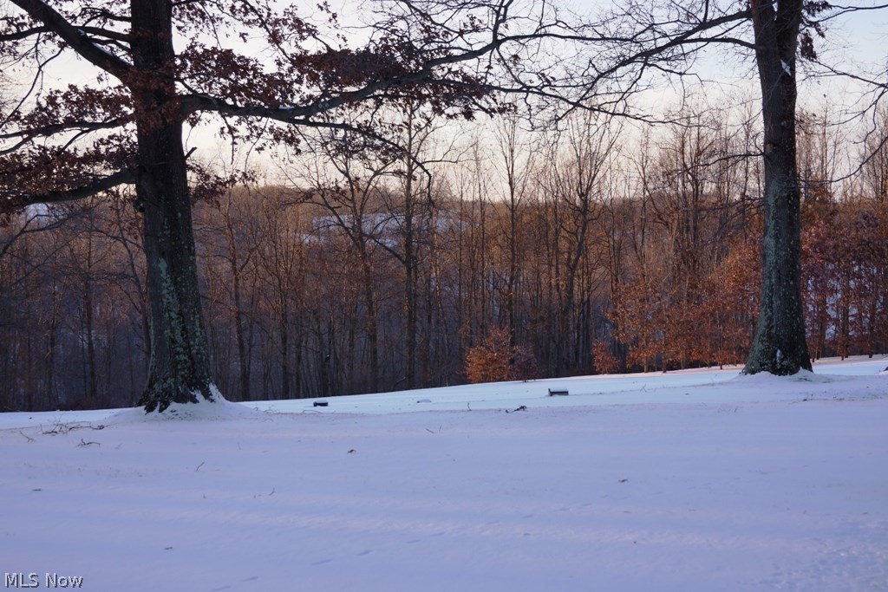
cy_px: 296
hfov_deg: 37.8
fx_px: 1295
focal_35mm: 52
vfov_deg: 25.8
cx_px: 444
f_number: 5
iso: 100
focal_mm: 35
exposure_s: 1/160
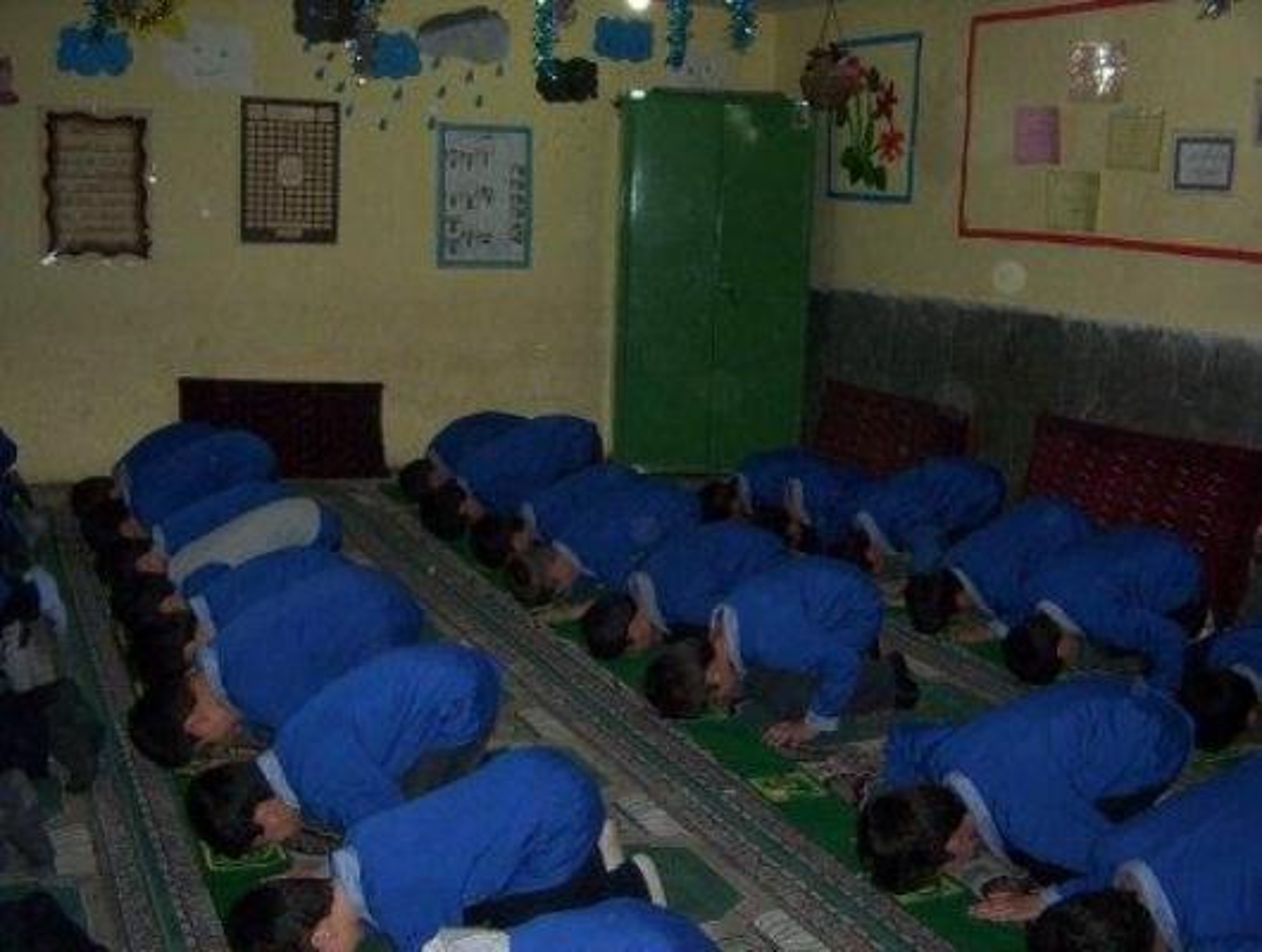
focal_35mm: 39
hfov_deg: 47.8
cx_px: 631
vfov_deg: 37.0
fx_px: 1425
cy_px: 476
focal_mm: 5.26
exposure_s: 1/60
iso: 140
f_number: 3.84
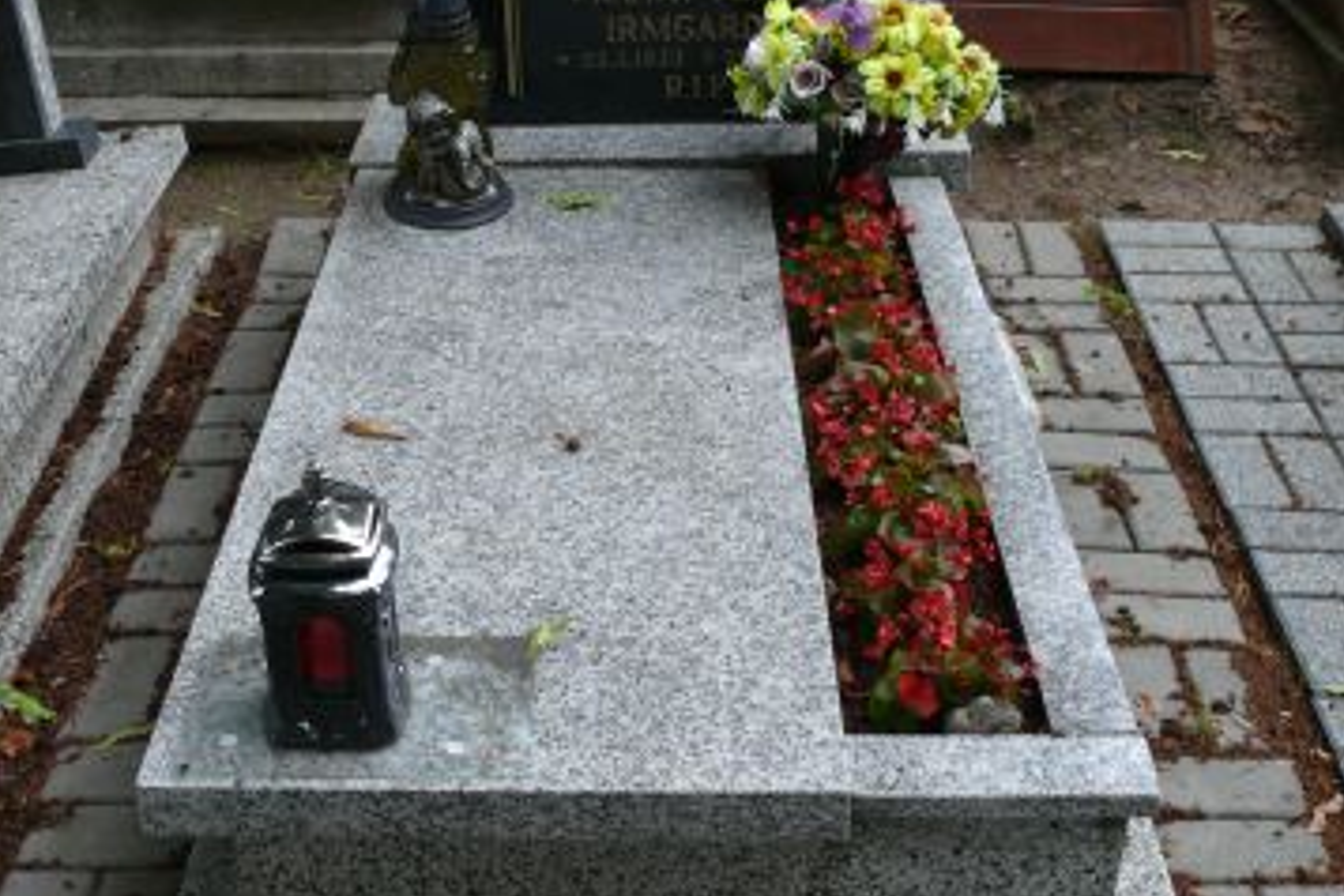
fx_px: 1829
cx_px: 674
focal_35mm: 49
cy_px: 493
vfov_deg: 27.5
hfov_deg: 40.3
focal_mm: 7.4
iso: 100
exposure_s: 1/80
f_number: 2.8
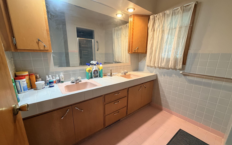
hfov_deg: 101.5
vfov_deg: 74.8
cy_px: 76
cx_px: 117
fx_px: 95
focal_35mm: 15
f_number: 2.2
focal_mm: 2.22
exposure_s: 1/60
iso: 400
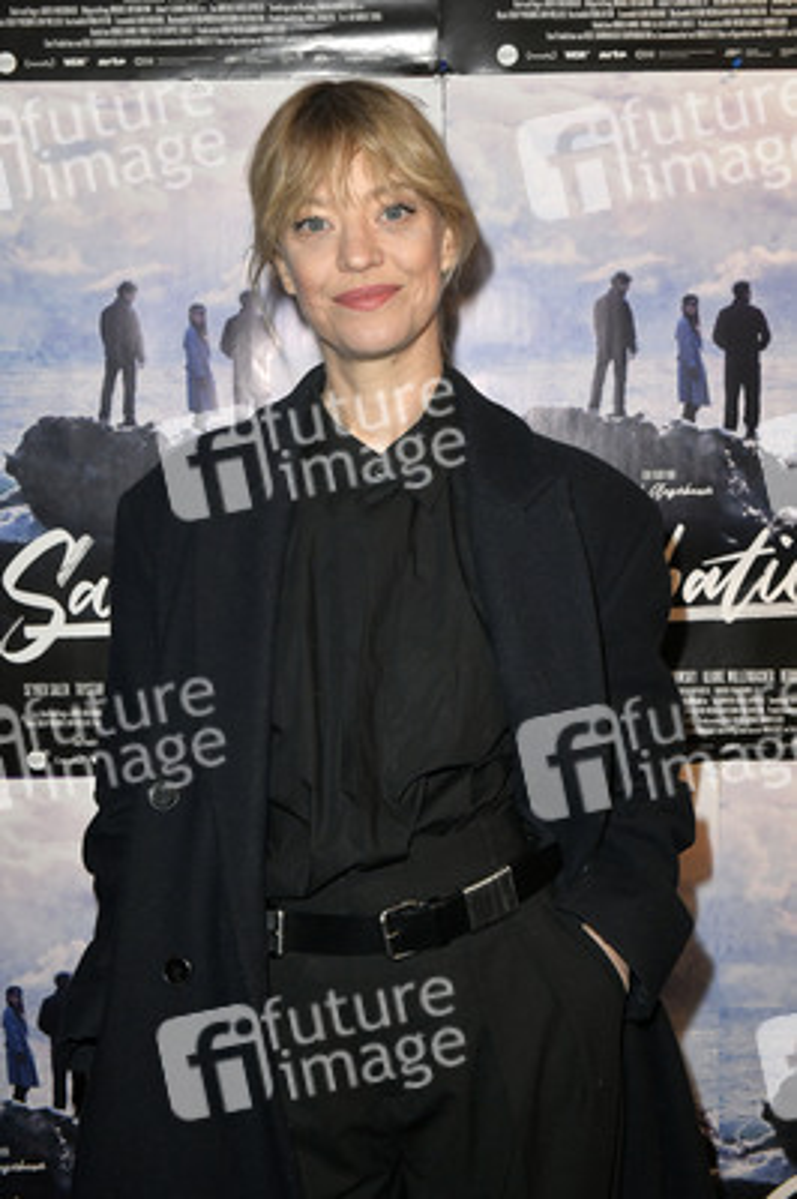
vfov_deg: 39.6
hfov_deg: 26.9
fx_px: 1663
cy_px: 600
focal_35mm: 50
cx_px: 398
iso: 2500
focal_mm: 50
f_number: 9
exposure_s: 1/200
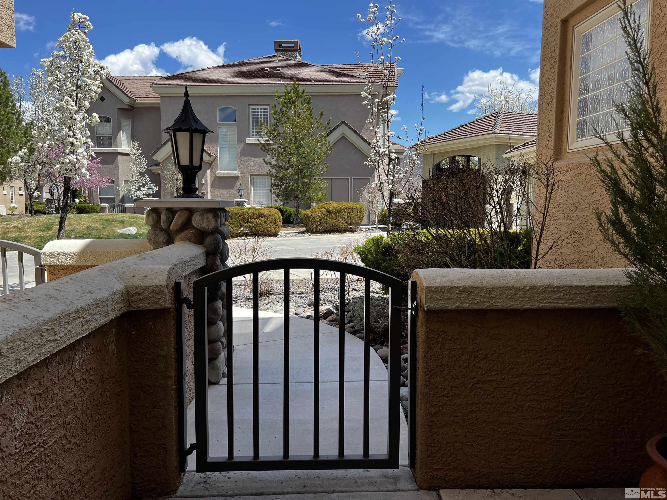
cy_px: 250
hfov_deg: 67.3
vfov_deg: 53.1
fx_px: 501
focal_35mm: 26
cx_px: 334
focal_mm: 5.7
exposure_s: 1/1934
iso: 50
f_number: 1.5
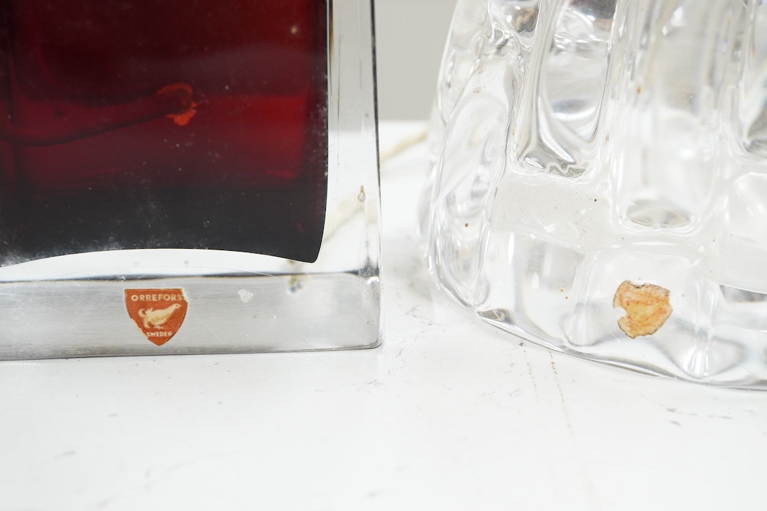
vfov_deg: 29.9
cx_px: 384
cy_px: 256
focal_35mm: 45
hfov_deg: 43.6
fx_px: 959
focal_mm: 30
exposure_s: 1/160
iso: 2500
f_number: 9
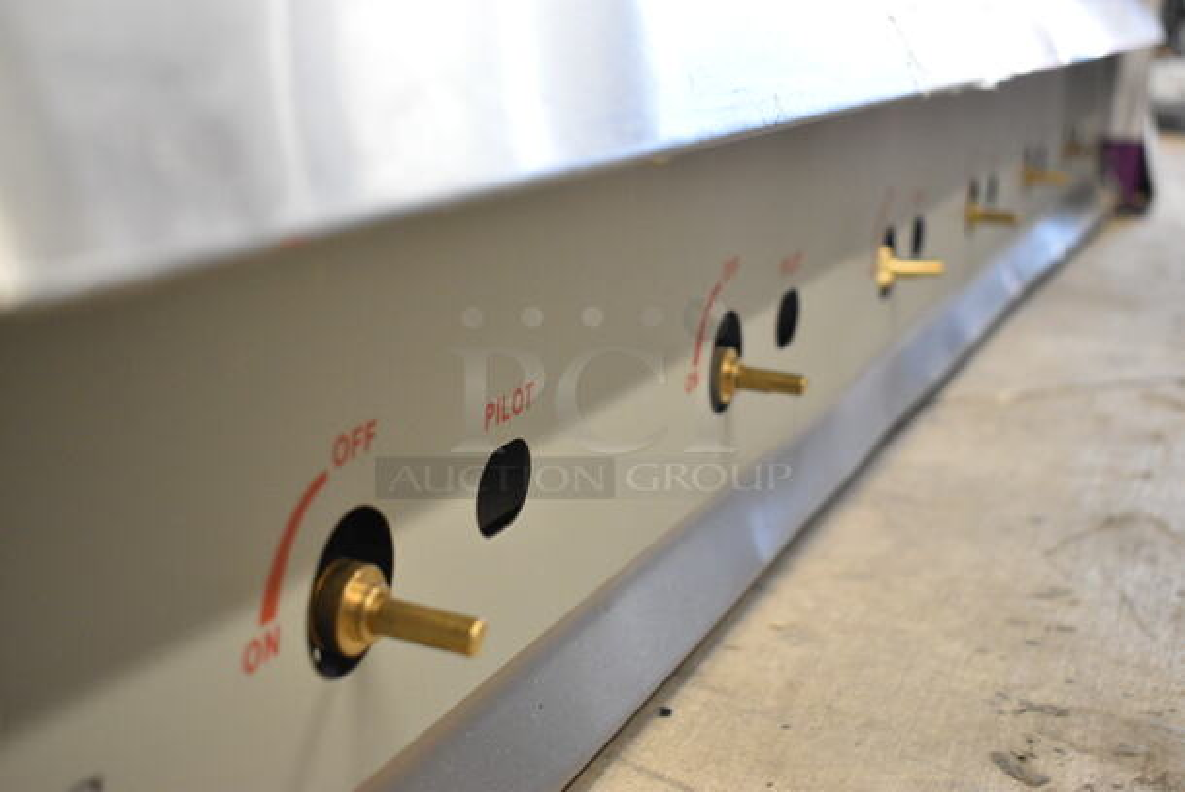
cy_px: 396
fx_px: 1680
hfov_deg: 38.8
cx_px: 592
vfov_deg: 26.5
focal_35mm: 51
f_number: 4.5
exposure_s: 1/50
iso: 2200
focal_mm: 34
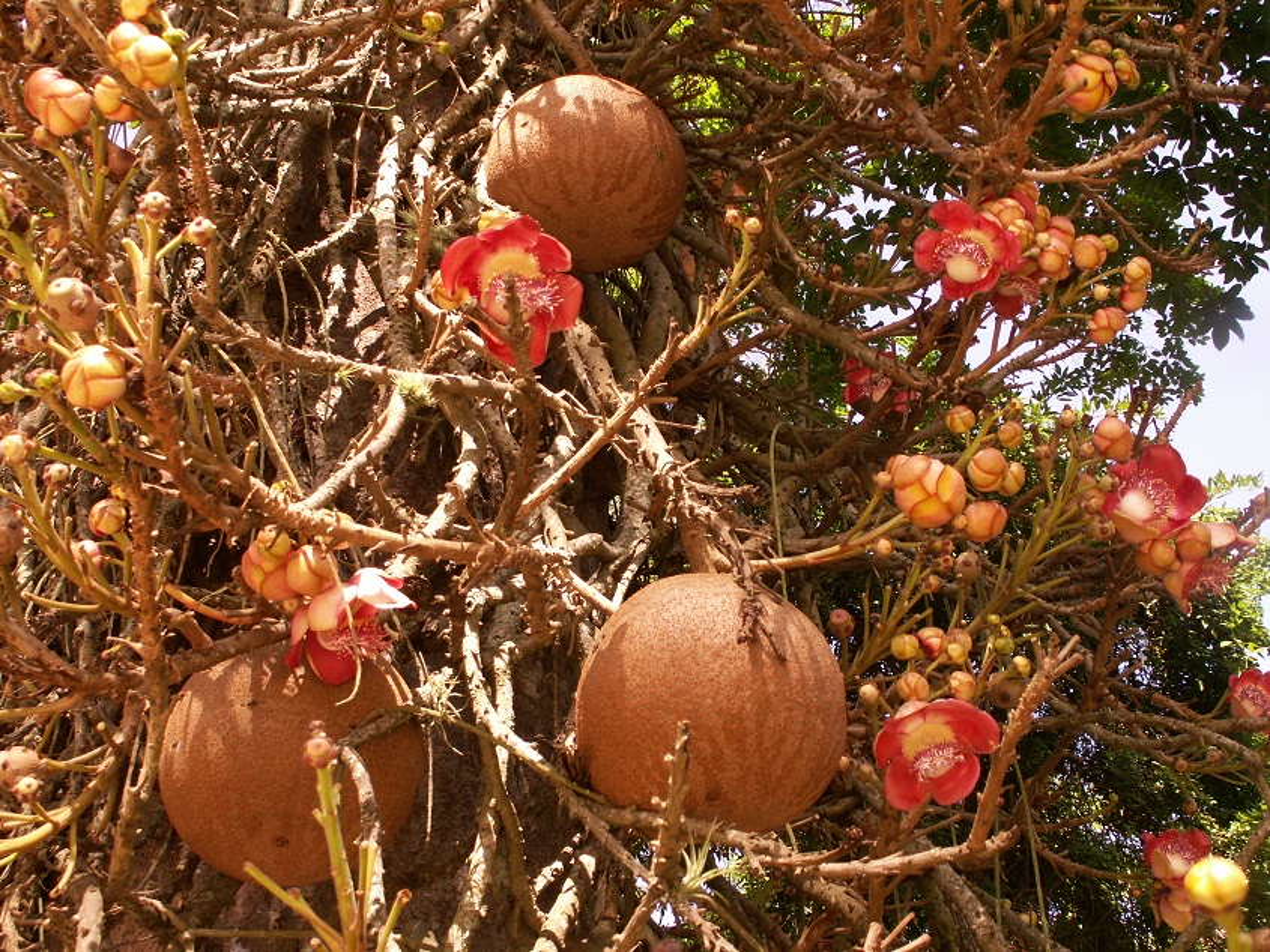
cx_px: 635
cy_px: 476
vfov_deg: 30.9
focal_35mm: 47
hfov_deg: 40.4
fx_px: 1725
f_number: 4.5
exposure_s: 1/100
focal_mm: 7.87
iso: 50
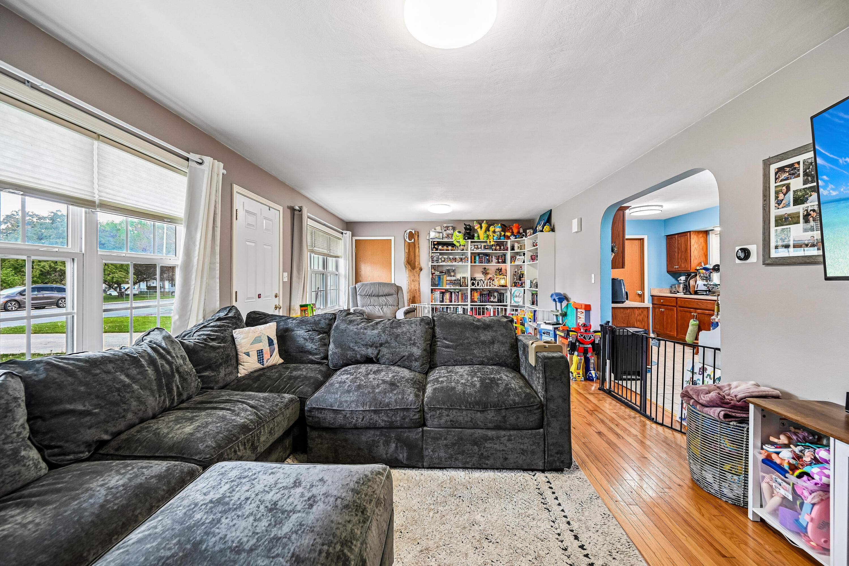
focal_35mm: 14
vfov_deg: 81.2
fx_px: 330
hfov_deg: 104.3
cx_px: 424
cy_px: 283
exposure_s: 1/8
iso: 400
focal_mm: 14
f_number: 4.8
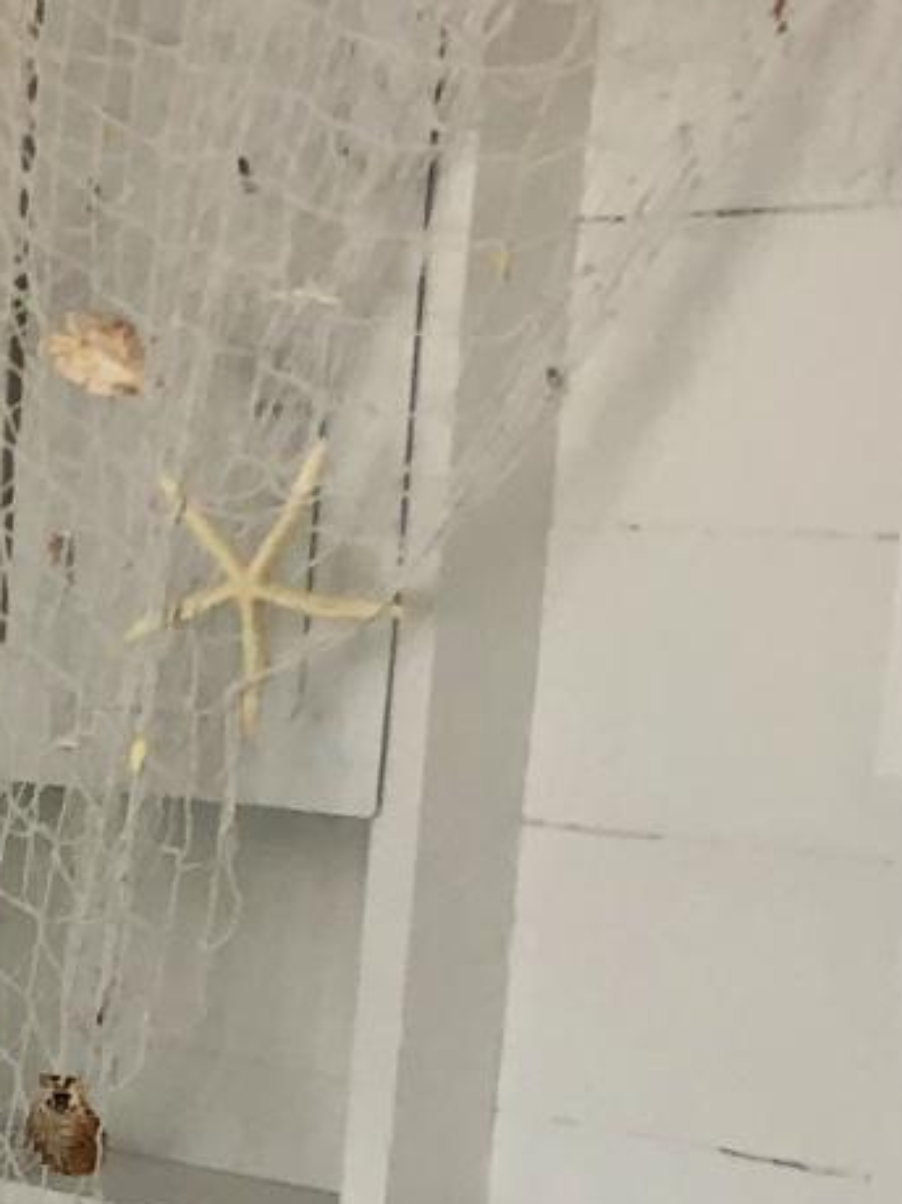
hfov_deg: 11.2
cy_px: 1616
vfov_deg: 15.3
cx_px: -784
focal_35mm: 122
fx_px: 4241
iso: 50
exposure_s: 1/120
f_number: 1.8
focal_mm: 4
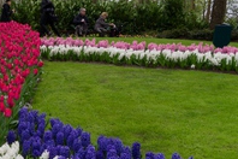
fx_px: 450
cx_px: -35
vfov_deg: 19.6
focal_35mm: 68
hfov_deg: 26.8
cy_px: 146
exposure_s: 1/100
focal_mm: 18
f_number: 9
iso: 100
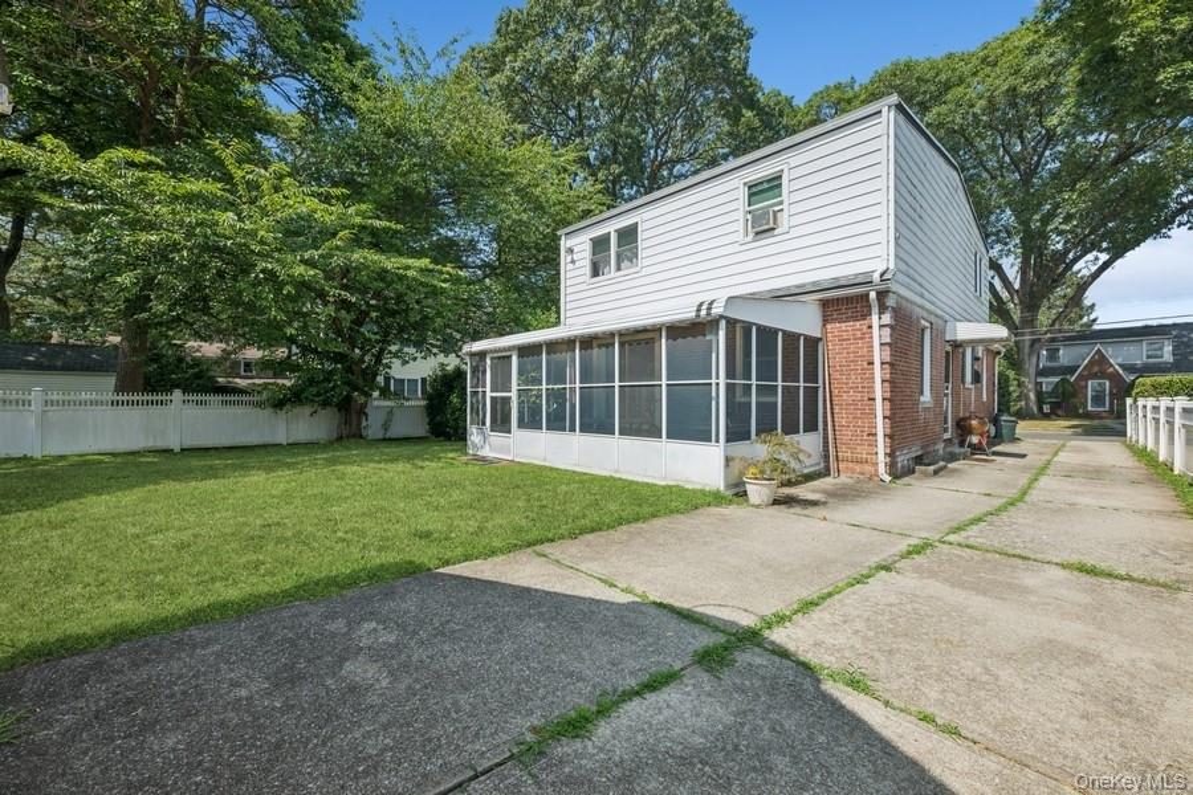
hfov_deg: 104.3
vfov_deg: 81.2
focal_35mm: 14
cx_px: 596
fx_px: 464
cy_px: 398
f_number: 11
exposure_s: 1/100
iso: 100
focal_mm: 14
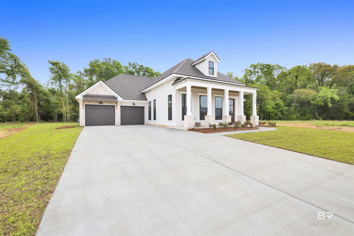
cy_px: 118
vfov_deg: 75.5
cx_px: 177
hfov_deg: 98.5
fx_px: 152
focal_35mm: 16
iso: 400
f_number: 11
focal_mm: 15.5
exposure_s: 1/100
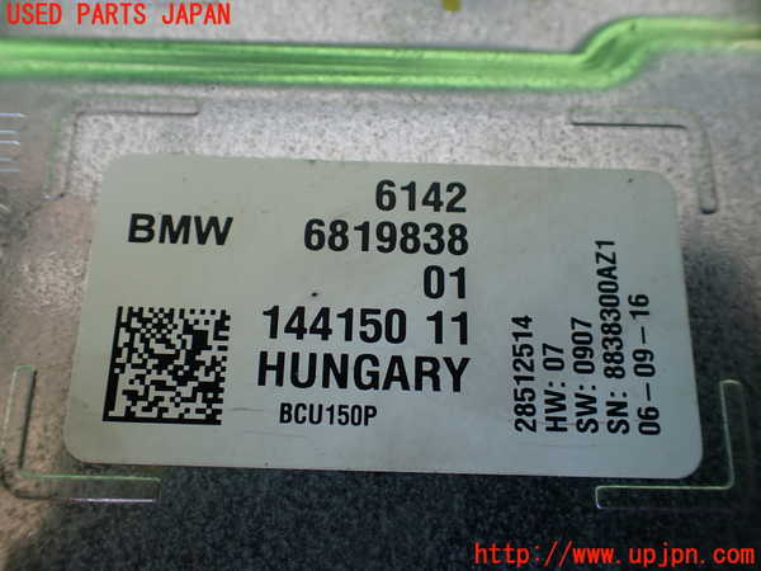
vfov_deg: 46.8
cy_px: 286
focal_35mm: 30
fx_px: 660
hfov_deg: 60.0
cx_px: 380
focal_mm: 5.4
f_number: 2.3
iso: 100
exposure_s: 1/160
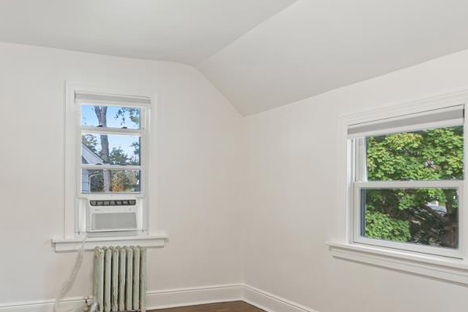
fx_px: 364
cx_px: 145
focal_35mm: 28
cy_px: 187
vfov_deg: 46.2
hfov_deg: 63.3
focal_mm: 16
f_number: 8
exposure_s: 1/1.25
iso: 100
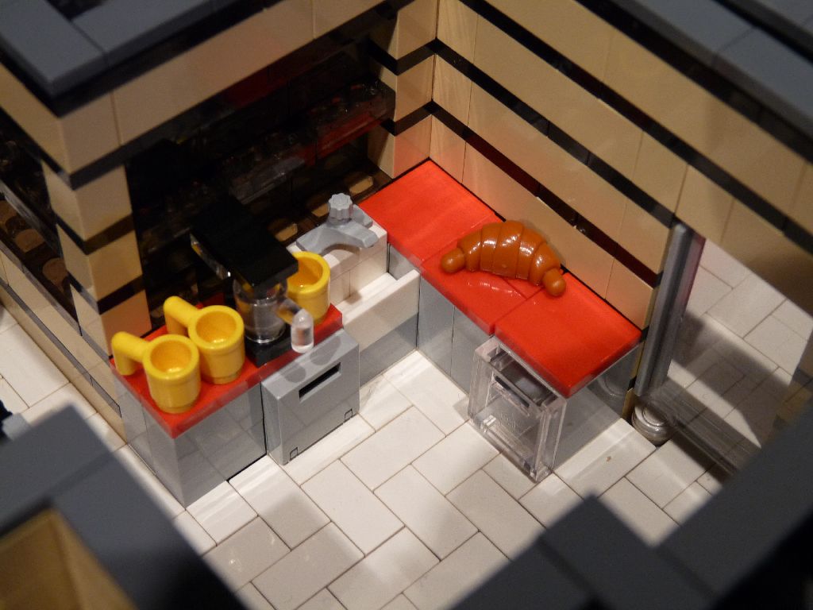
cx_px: 406
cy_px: 305
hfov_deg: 31.7
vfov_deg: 24.0
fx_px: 1433
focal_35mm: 61
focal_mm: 10.8
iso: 200
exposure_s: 1/30
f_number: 3.2
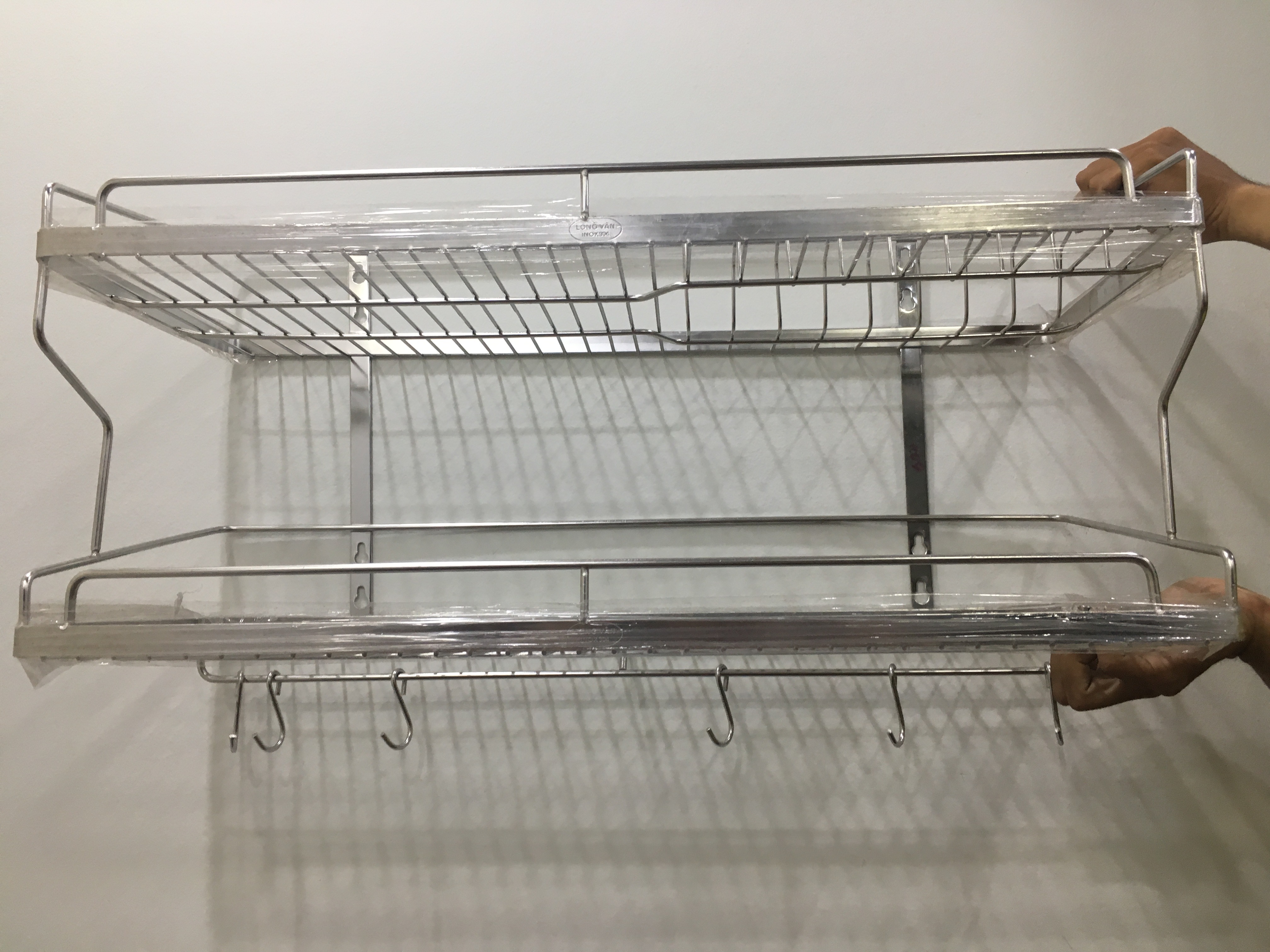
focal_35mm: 29
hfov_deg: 61.7
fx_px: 1064
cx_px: 635
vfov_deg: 48.2
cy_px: 476
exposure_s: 1/33
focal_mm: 4.15
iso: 64
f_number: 2.2
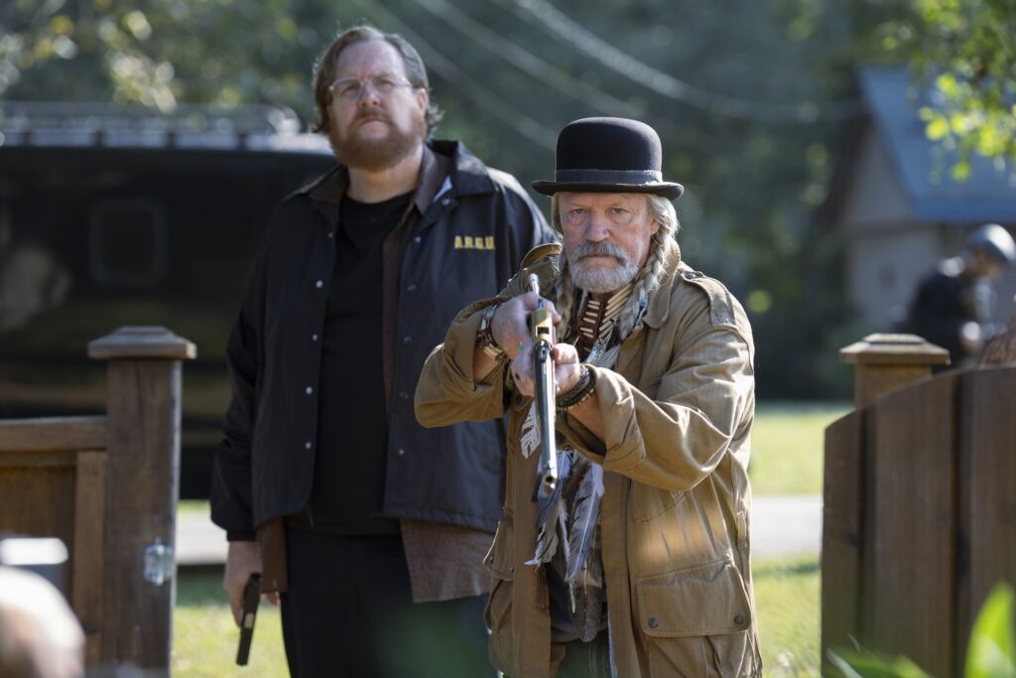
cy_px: 339
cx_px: 508
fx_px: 4375
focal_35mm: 155
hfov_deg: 13.2
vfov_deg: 8.9
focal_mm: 155
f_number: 4
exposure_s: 1/125
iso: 400
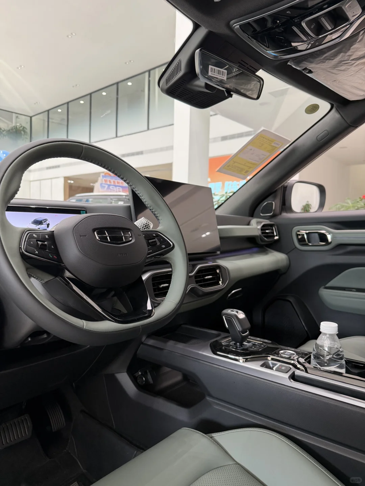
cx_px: 182
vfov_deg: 71.6
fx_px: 337
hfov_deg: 56.8
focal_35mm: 24
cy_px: 243
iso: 160
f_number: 1.78
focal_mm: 6.76
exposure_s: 1/100
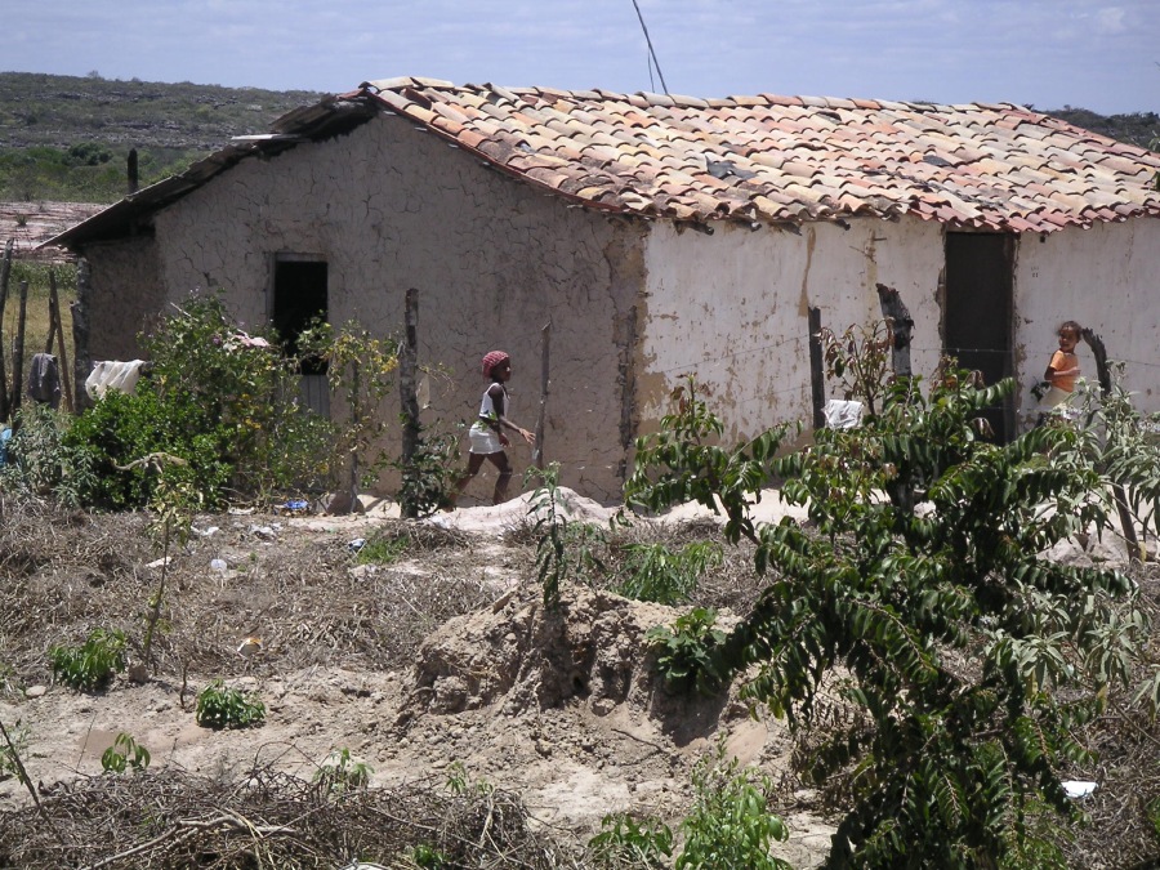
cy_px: 435
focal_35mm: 95
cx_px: 580
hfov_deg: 20.7
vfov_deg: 15.6
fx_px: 3183
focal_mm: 14.7
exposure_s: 1/750
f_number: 3.4
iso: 50
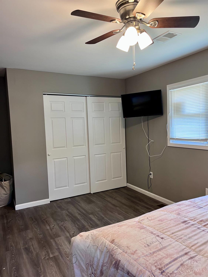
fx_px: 208
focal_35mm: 26
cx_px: 104
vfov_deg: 67.3
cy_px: 138
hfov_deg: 53.1
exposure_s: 1/60
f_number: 1.6
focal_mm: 5.1
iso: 125
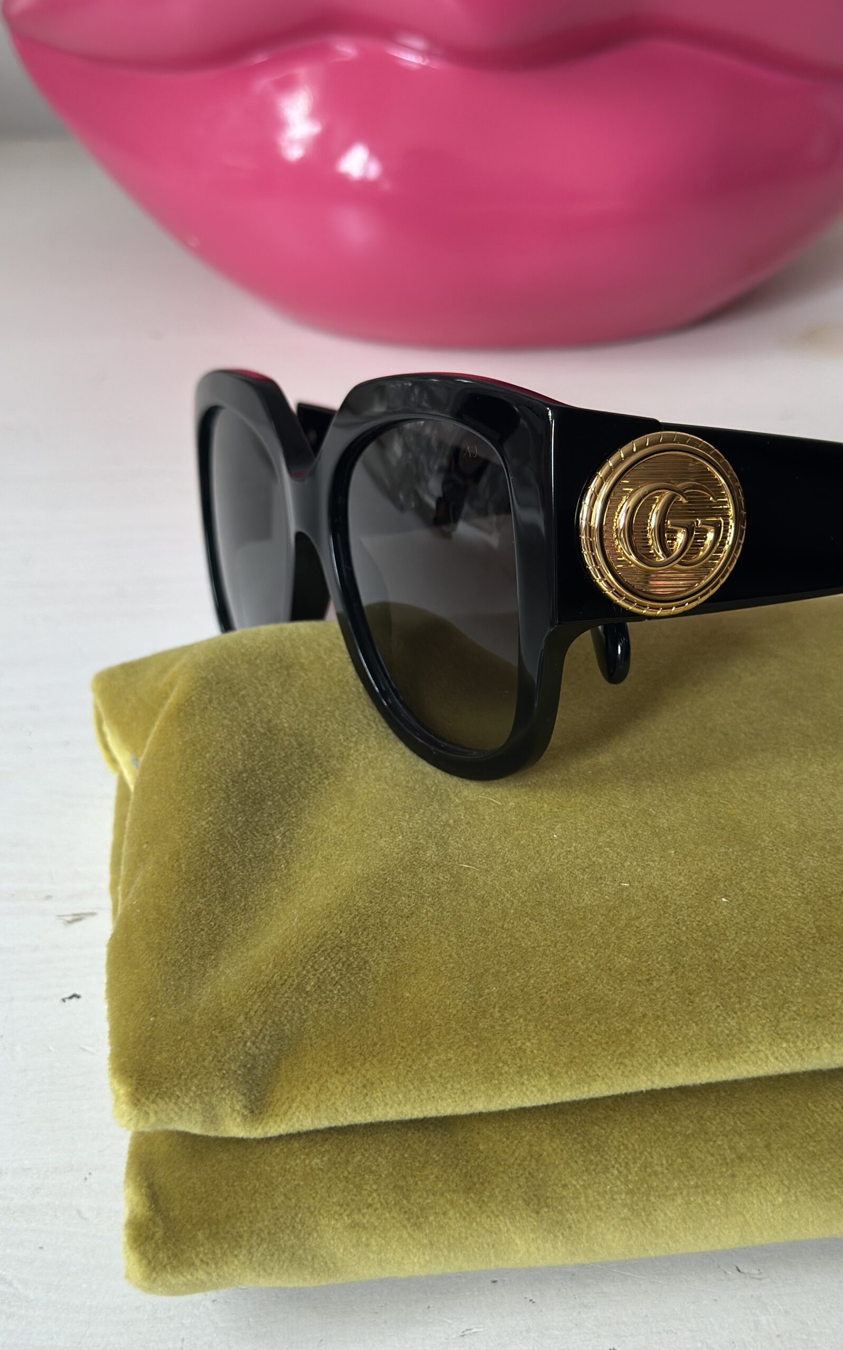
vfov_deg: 39.6
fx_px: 1875
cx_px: 465
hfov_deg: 25.3
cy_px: 674
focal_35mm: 51
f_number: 1.78
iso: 125
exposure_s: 1/60
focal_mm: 6.86
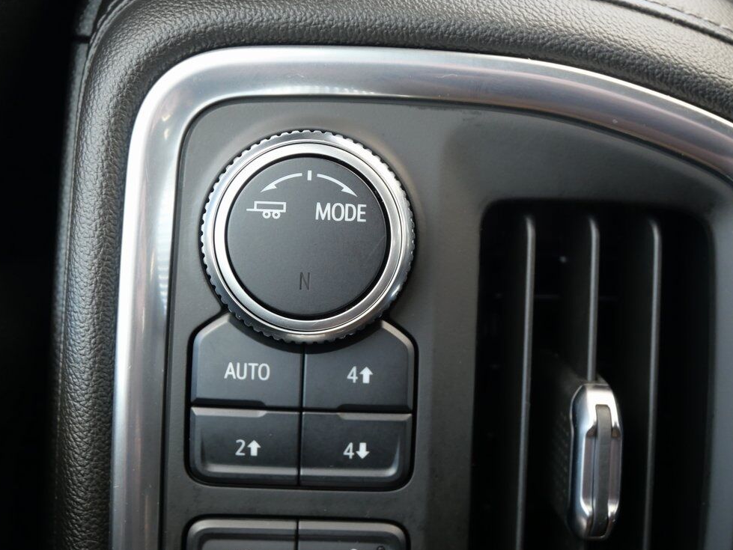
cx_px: 372
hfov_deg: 41.2
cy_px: 285
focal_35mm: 46
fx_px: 974
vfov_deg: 31.5
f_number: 4.8
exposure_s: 1/60
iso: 640
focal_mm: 22
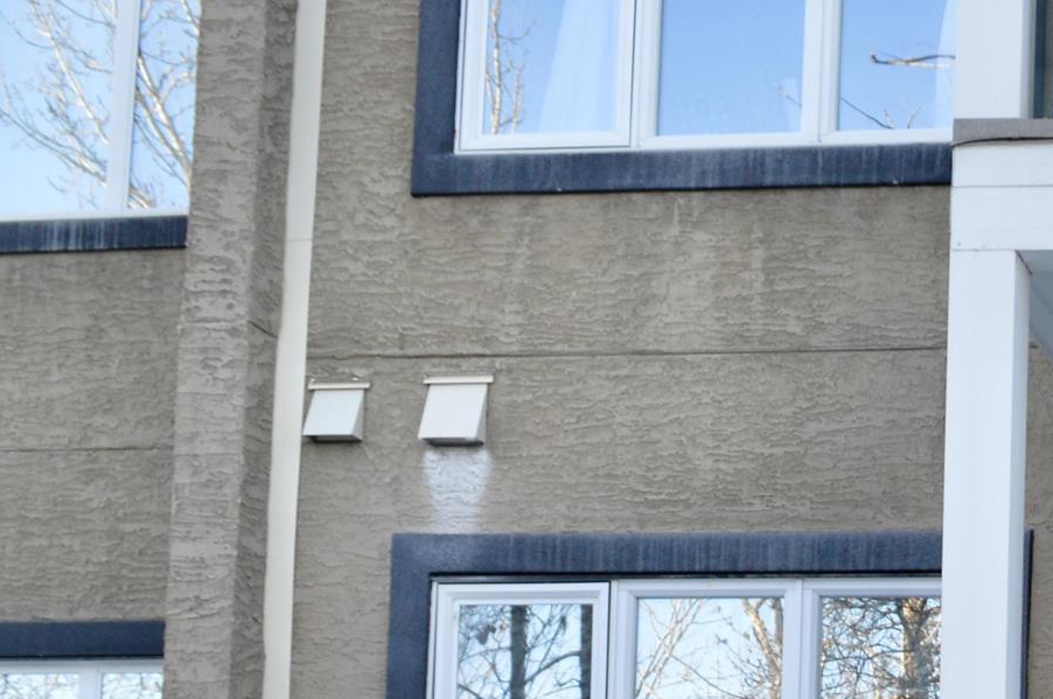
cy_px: 1022
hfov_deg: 20.0
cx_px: 1430
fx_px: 2688
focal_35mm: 92
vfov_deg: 14.0
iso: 250
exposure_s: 1/125
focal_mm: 18
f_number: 5.6
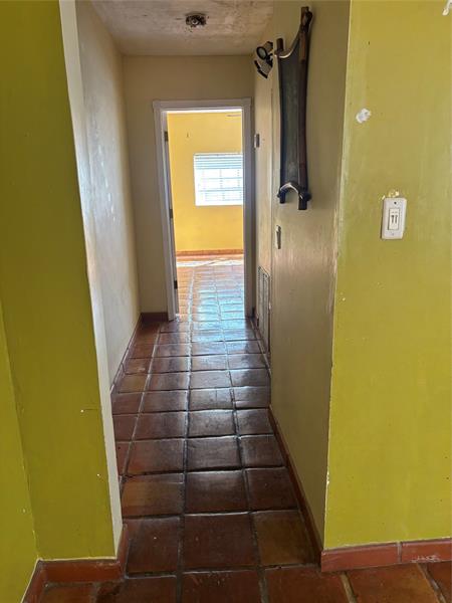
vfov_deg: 67.3
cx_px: 226
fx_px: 453
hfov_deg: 53.1
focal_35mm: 26
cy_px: 302
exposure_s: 1/60
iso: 160
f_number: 1.6
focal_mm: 5.96
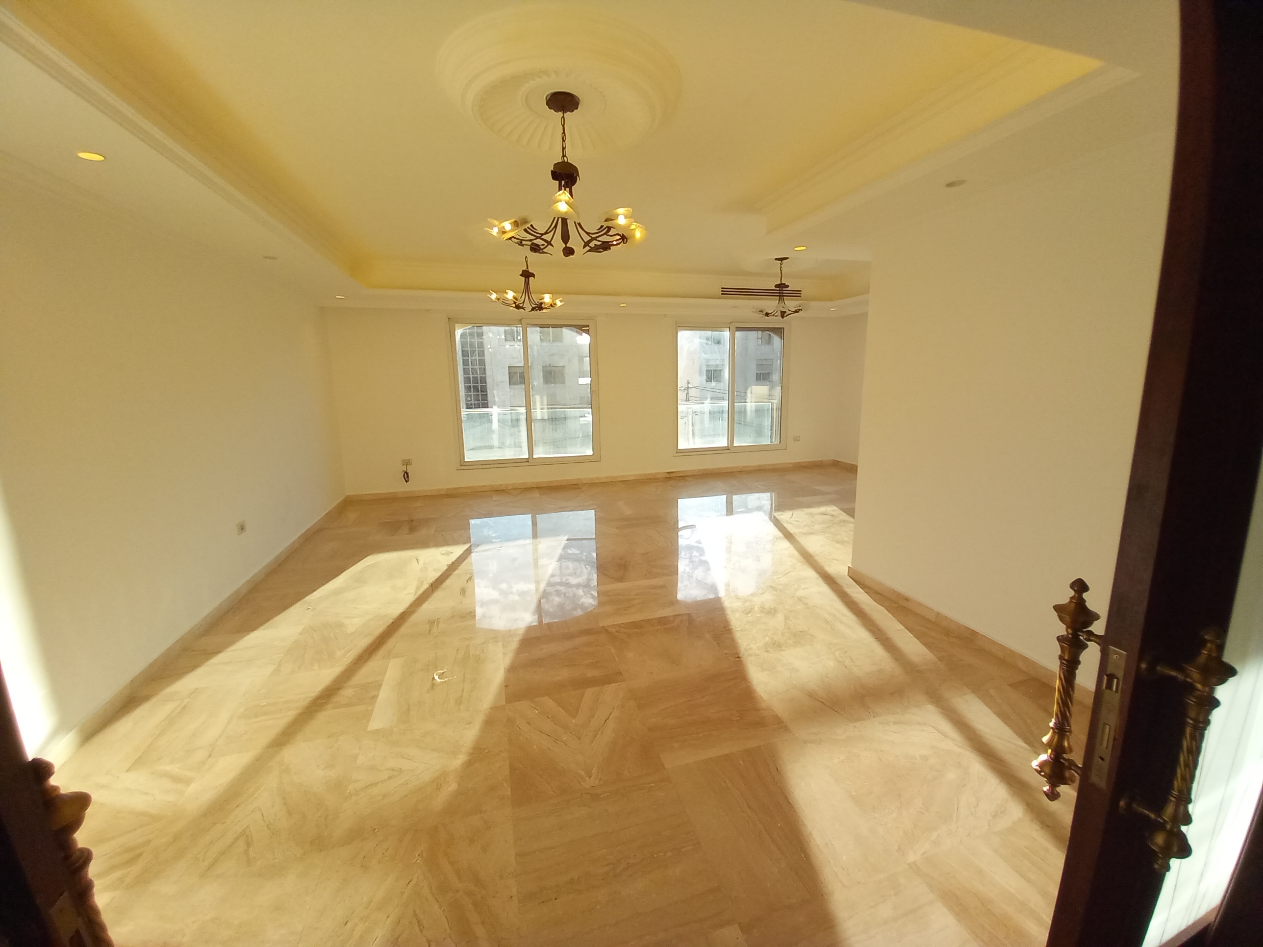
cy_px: 474
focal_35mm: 13
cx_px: 632
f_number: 2.2
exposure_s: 1/267
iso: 40
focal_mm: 1.13
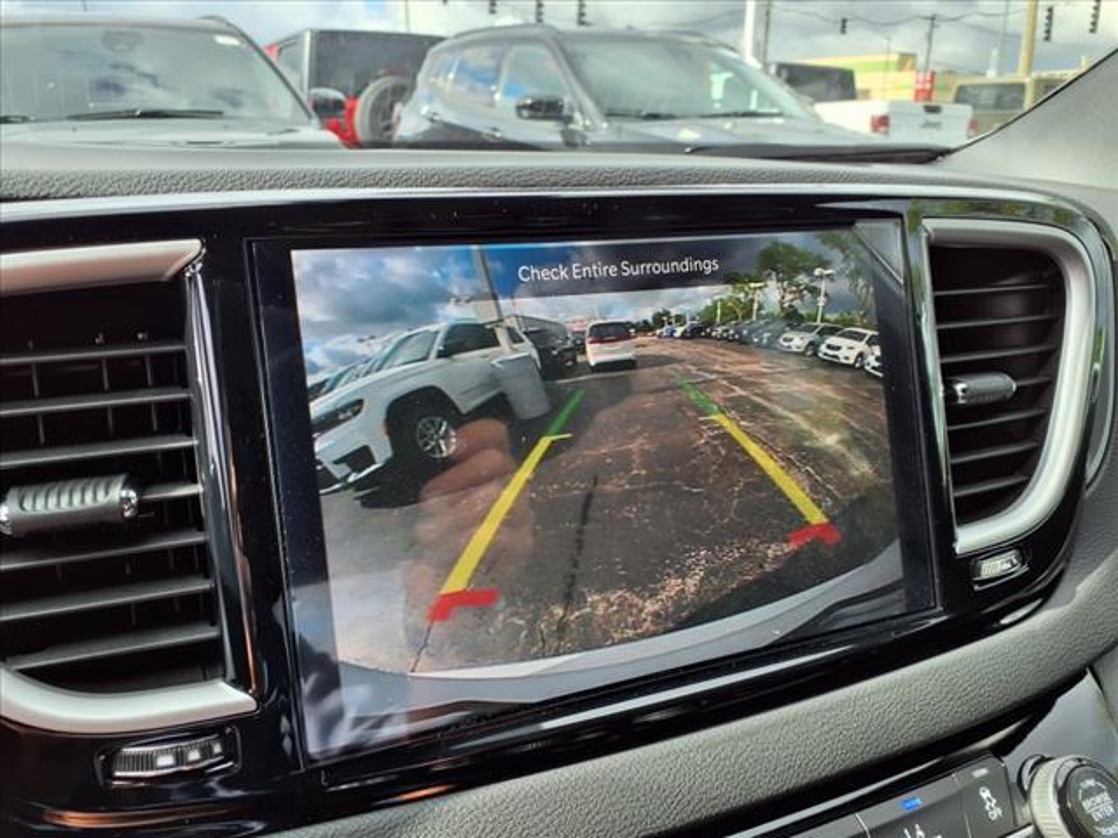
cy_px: 419
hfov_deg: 65.3
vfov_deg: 51.4
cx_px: 559
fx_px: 872
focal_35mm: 27
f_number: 1.9
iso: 40
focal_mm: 3.58
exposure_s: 1/182
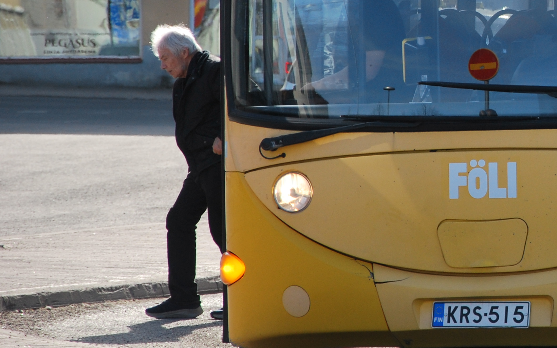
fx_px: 5757
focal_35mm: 379
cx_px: 635
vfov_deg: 3.5
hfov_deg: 5.5
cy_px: 23
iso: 200
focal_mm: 105
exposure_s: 1/400
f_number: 5.6
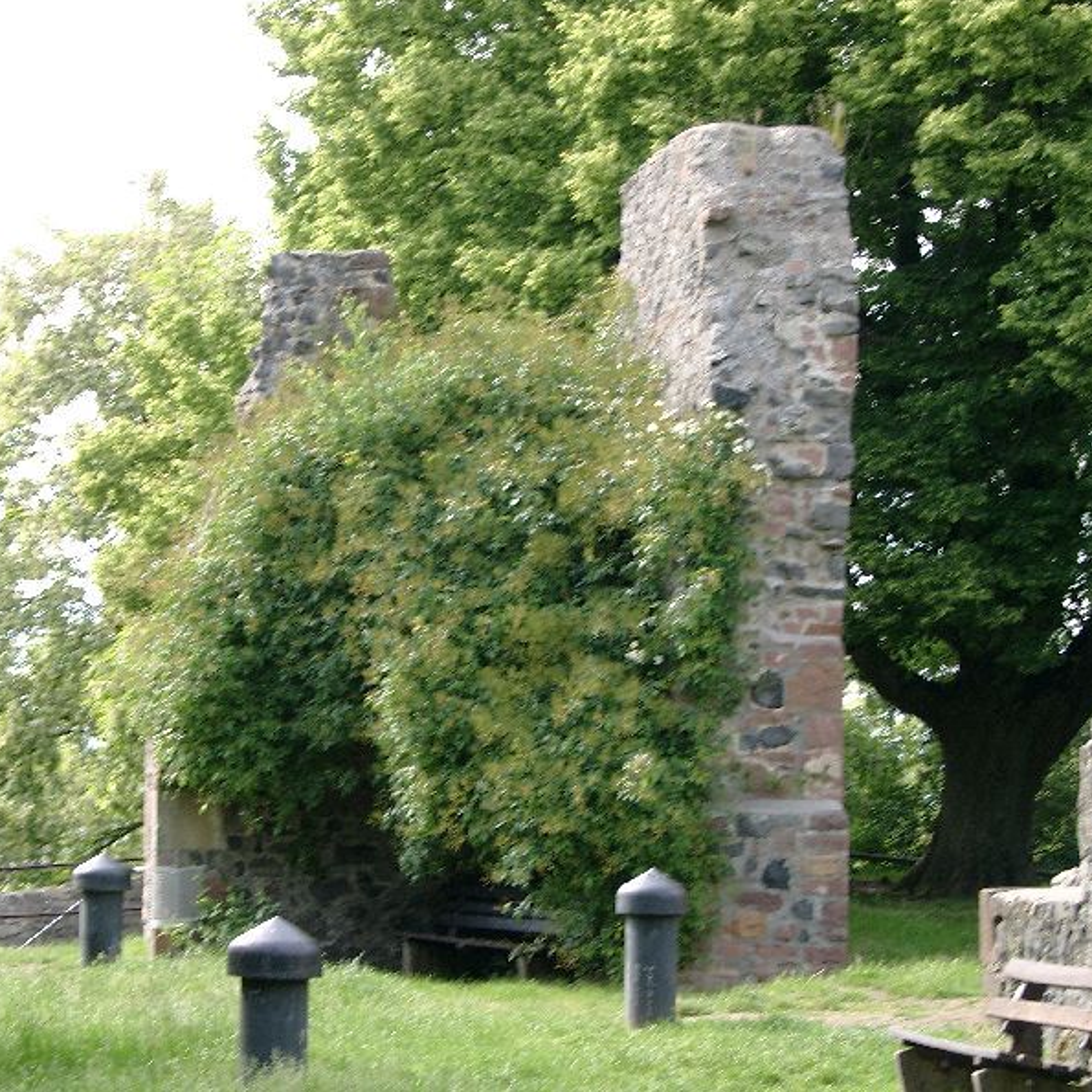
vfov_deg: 16.3
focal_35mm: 107
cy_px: 543
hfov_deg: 16.3
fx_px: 3819
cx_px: 492
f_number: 4
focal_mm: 18.7
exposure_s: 1/90
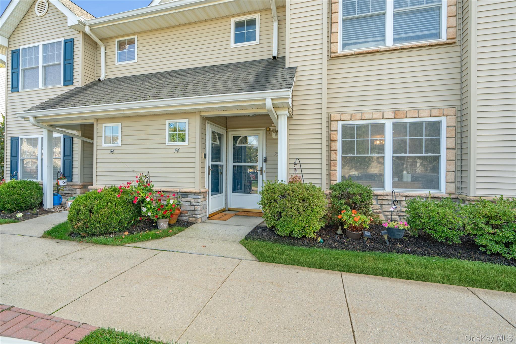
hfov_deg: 96.7
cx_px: 258
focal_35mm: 16
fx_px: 229
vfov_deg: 73.7
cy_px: 172
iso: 500
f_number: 7.1
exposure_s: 1/250
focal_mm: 16
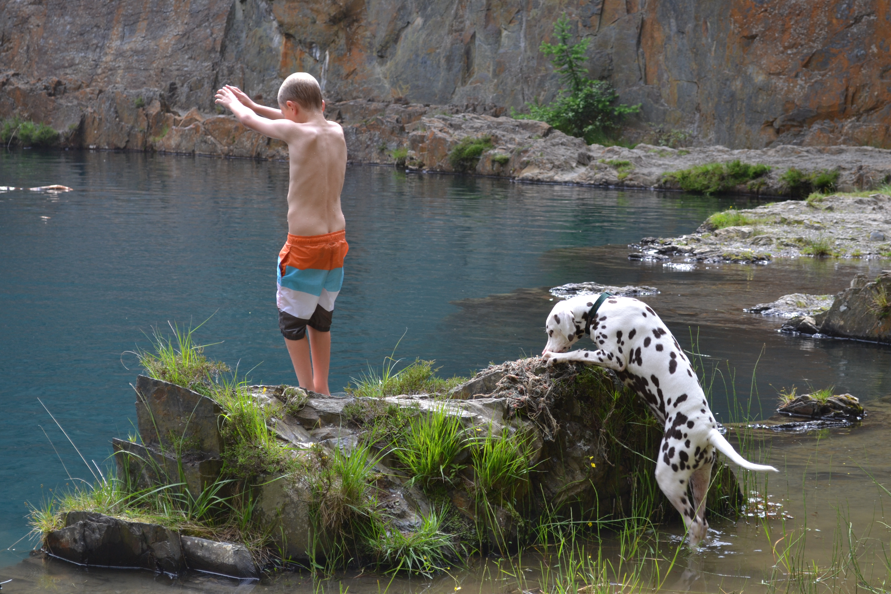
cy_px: 297
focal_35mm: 82
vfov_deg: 16.6
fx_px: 2042
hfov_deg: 24.6
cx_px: 446
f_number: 5.6
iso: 180
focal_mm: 55
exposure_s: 1/125
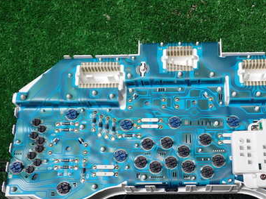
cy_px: 119
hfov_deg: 39.9
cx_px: 182
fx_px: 361
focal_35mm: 47
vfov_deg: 30.8
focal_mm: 5.4
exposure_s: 1/100
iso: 100
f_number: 2.3
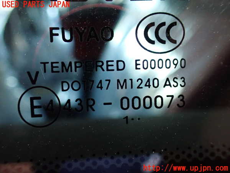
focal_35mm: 30
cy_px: 86
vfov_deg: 46.8
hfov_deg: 60.0
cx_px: 115
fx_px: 199
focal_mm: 5.4
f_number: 2.3
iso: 800
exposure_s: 1/30
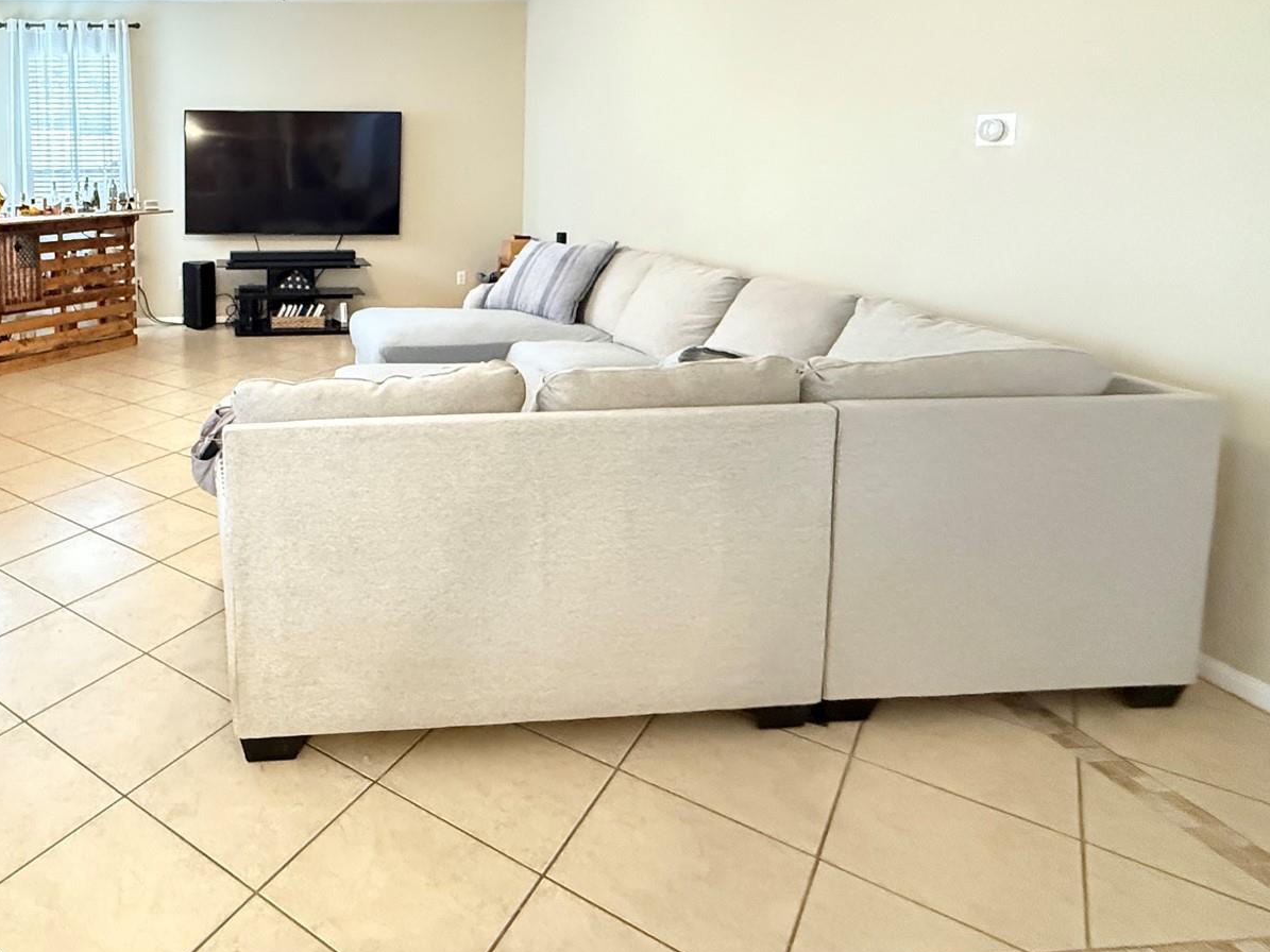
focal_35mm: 24
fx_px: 880
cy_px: 251
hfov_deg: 66.1
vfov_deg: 54.4
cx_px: 284
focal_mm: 2.22
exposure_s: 1/60
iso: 1000
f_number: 2.2
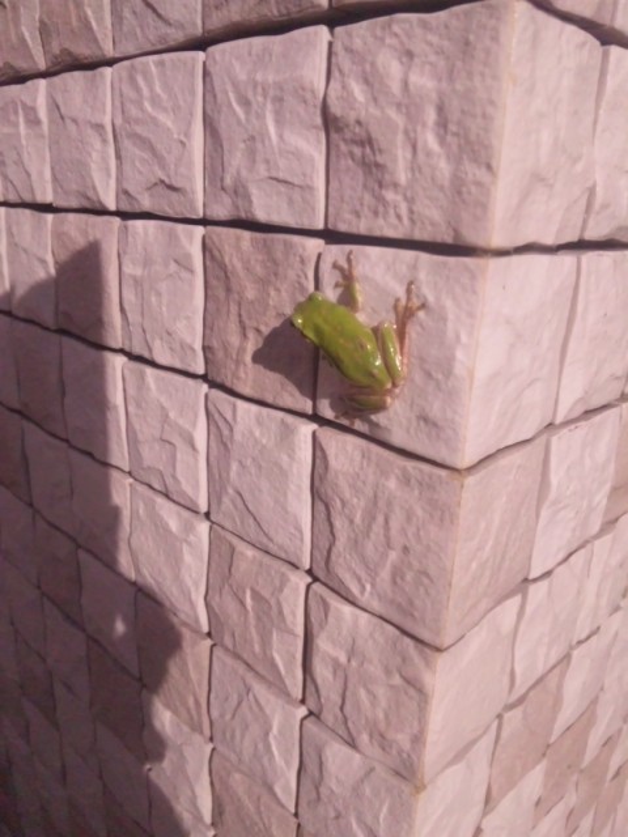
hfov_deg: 49.7
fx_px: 677
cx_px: 314
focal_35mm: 28
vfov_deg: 63.4
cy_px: 418
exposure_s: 1/256
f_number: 2.8
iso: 400
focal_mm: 5.07
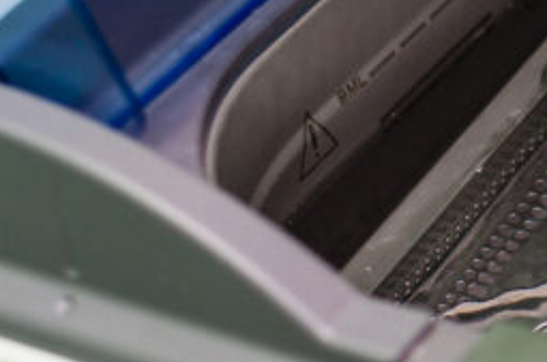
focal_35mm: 201
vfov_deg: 6.8
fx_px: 3048
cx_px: 858
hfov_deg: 9.9
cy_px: 245
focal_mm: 50
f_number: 2.8
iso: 250
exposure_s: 1/200
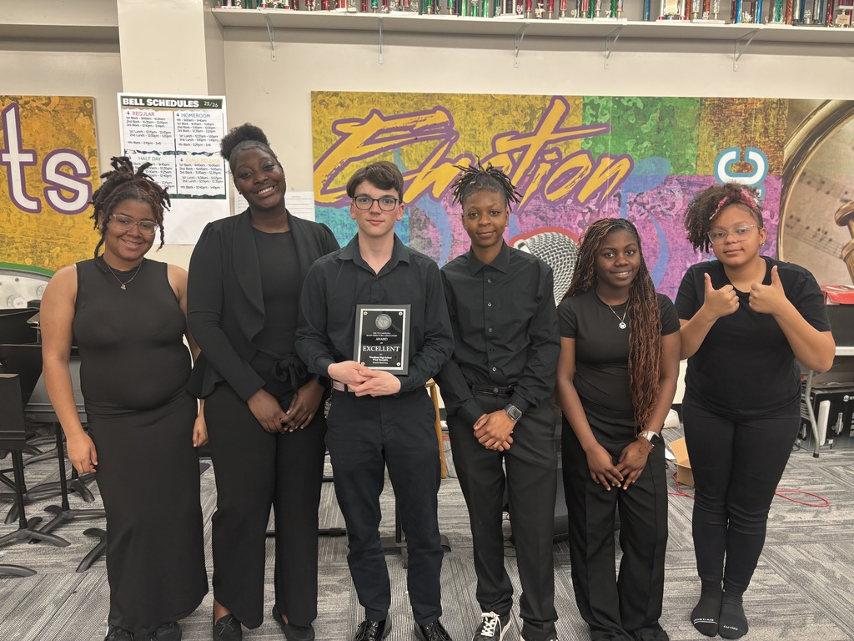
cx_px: 427
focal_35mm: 26
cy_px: 320
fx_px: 641
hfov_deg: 67.3
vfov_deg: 53.1
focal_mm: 5.96
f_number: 1.6
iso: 160
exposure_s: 1/60
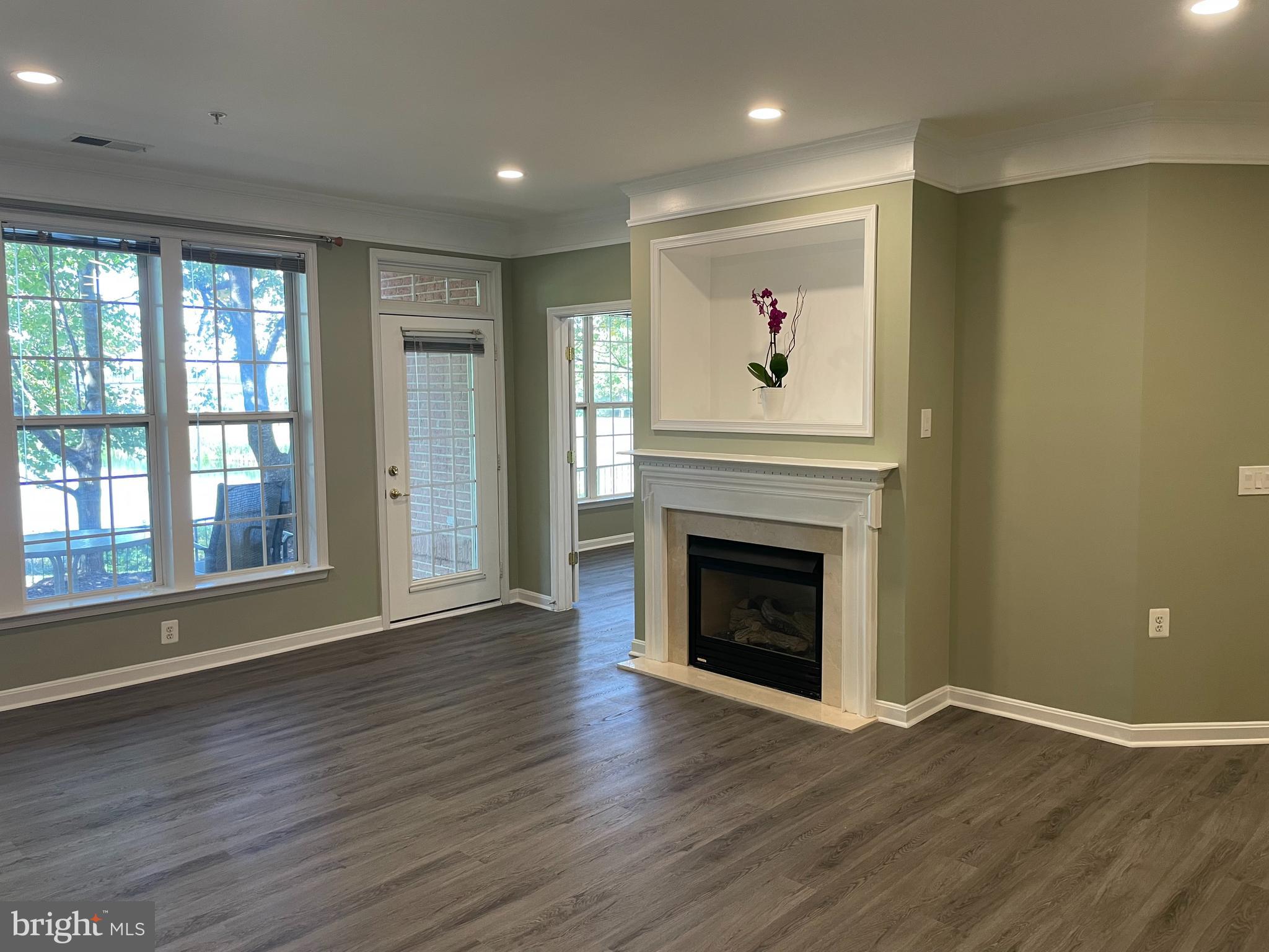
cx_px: 634
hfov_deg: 67.3
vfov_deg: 53.1
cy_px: 476
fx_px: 953
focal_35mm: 26
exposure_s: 1/60
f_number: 1.6
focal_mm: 4.2
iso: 80
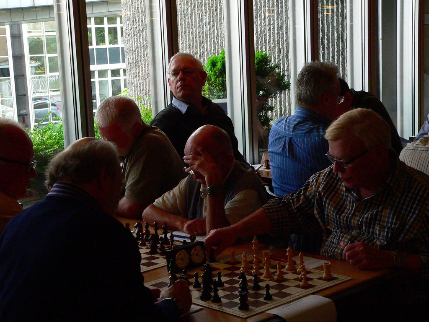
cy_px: 161
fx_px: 818
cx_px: 214
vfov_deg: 22.3
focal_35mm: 66
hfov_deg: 29.4
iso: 400
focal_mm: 11
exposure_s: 1/125
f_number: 4
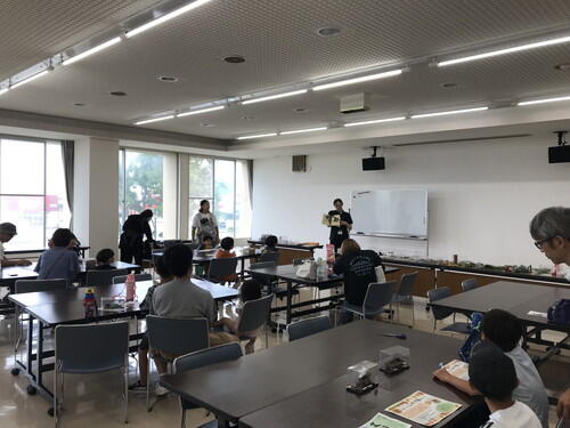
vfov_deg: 49.7
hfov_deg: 63.4
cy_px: 214
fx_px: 461
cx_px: 285
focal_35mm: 28
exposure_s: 1/100
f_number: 1.8
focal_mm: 3.99
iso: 25
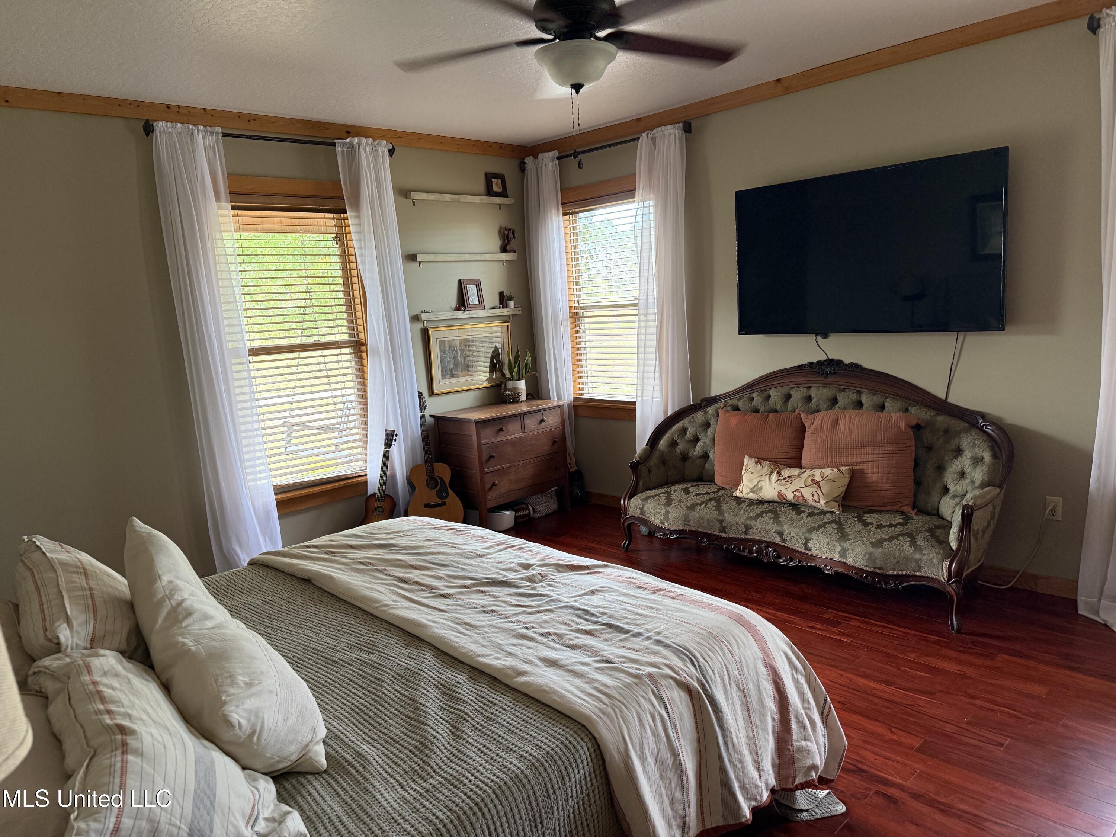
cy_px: 418
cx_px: 558
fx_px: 774
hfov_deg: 71.6
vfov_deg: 56.8
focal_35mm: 24
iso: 250
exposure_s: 1/60
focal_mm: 6.76
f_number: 1.78
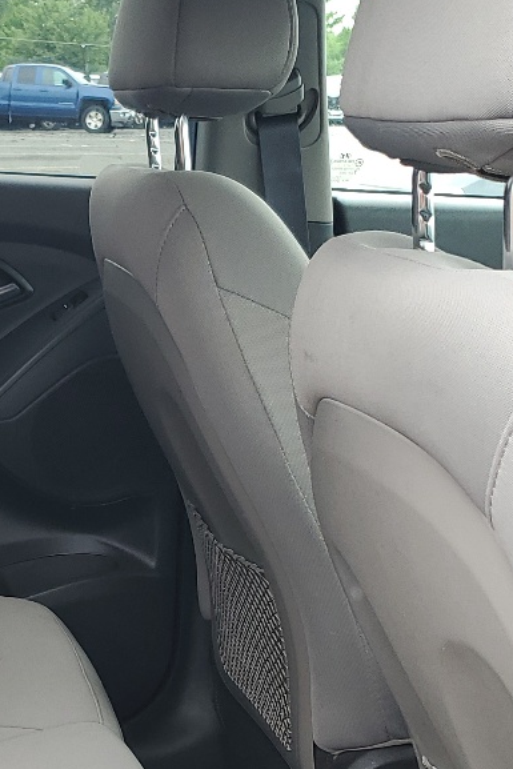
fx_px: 1602
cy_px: 680
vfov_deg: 26.2
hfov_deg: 17.7
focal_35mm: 75
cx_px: -8
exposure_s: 1/175
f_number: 1.5
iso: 50
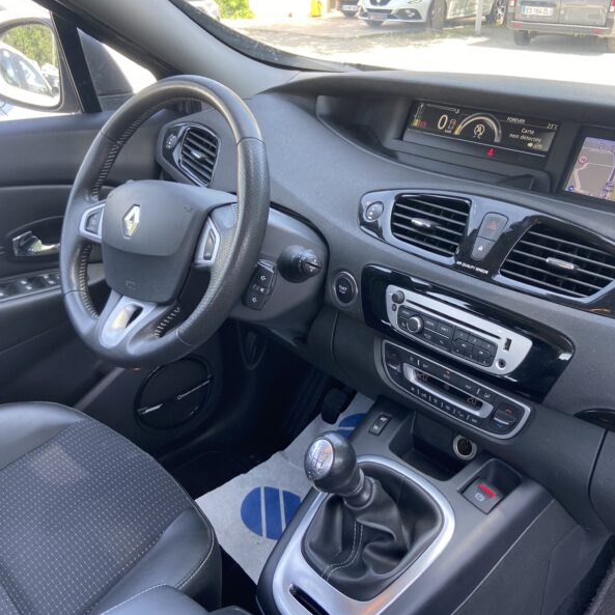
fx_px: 623
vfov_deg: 52.5
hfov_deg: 52.3
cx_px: 357
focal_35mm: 31
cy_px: 307
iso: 50
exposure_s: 1/122
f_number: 1.8
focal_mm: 4.25
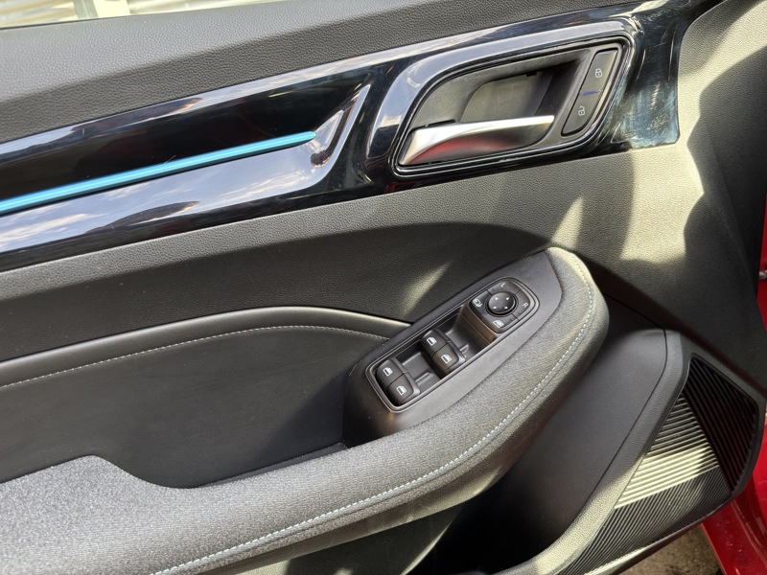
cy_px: 288
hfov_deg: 67.3
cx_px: 384
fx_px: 576
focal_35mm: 26
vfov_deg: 53.1
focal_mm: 5.96
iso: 100
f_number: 1.6
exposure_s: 1/121
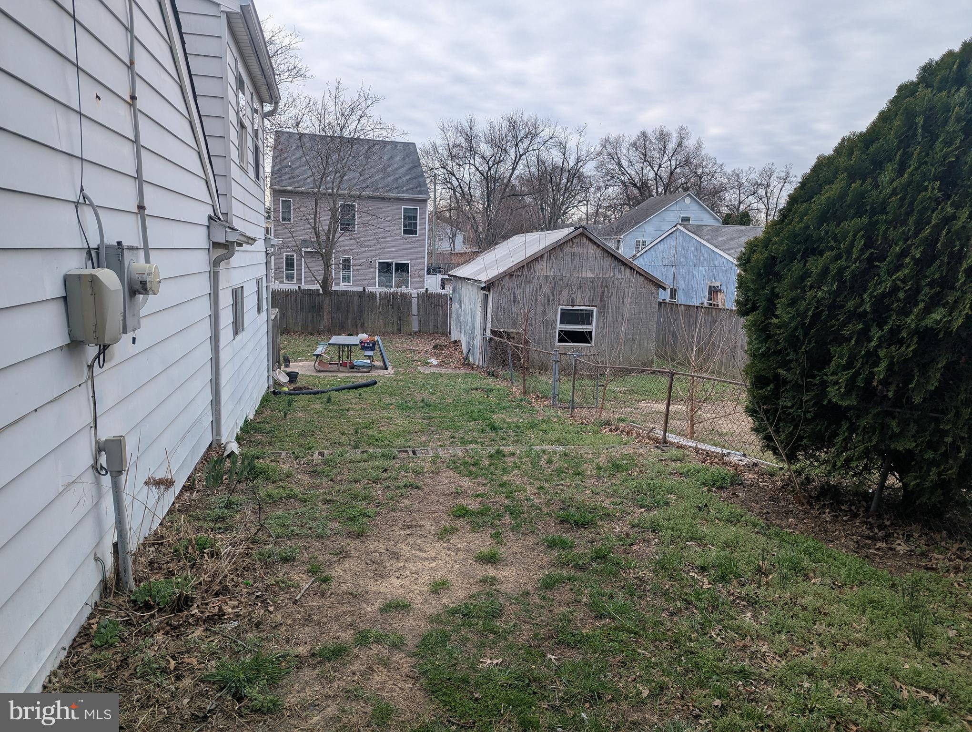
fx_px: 675
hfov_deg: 71.5
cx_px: 486
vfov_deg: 56.9
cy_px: 366
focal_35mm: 24
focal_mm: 6.81
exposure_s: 1/1348
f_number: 1.85
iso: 47
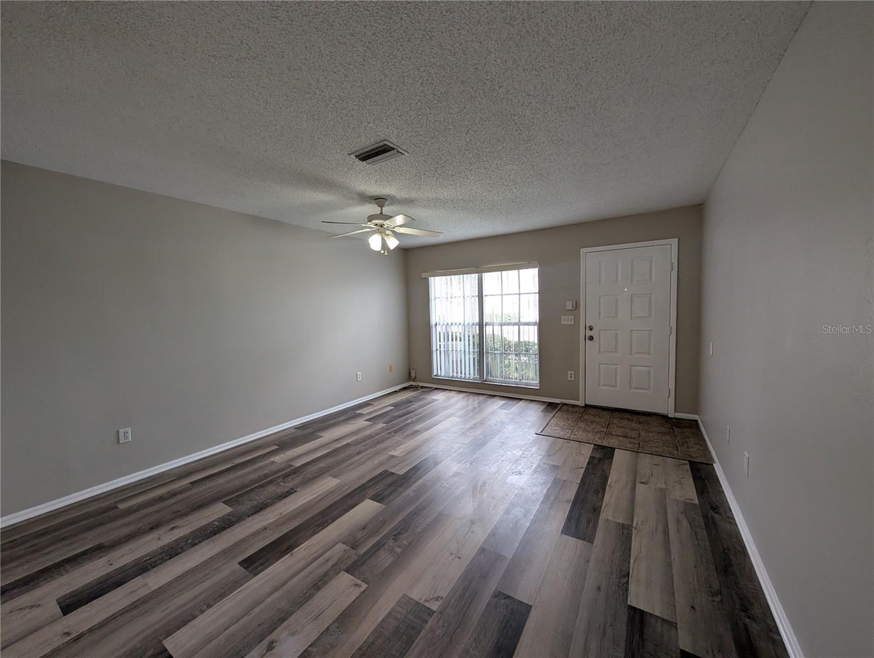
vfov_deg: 94.6
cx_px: 437
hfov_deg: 110.5
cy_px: 329
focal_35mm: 12
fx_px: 303
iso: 120
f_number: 1.7
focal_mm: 2.02
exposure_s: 1/223
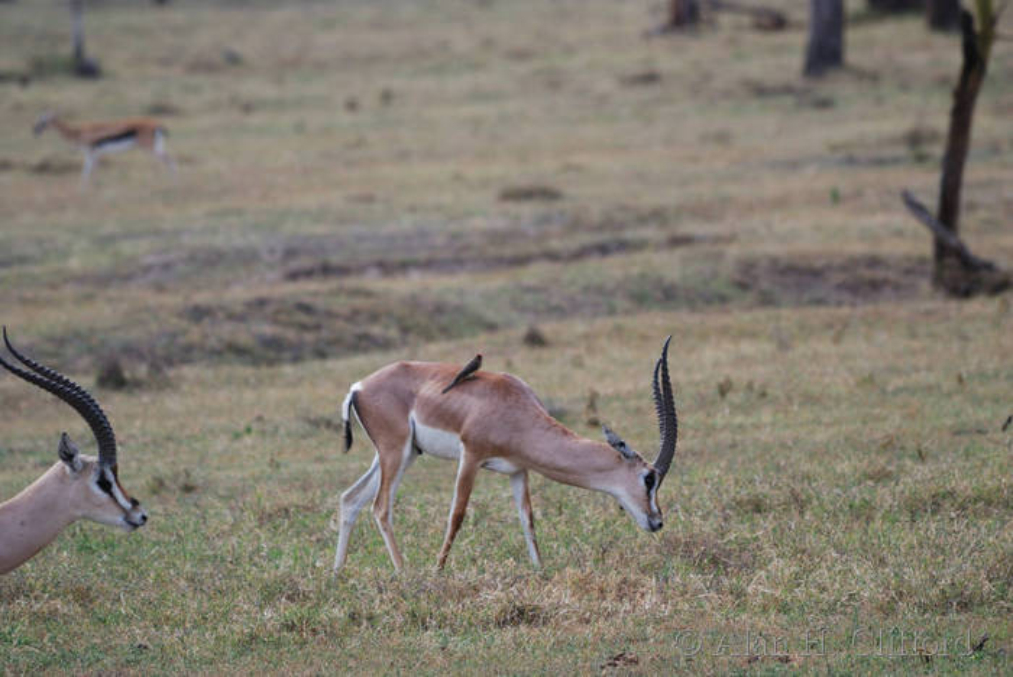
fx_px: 16897
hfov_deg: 3.4
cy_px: 338
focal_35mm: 600
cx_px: 506
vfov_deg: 2.3
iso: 250
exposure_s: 1/400
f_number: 5.6
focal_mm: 400
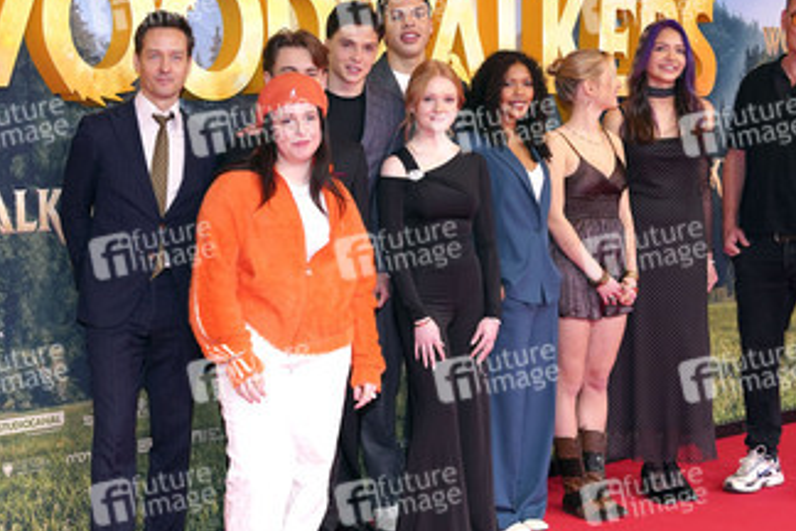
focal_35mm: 64
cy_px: 312
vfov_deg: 21.2
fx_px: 1415
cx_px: 431
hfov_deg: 31.4
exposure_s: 1/250
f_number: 4
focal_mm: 46
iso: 1000
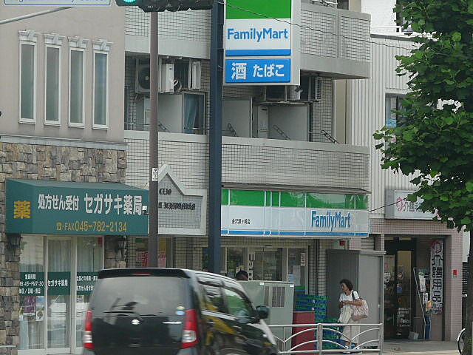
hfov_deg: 7.3
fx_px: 3730
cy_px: 178
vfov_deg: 5.4
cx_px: 236
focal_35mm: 273
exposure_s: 1/160
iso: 100
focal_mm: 28.1
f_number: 4
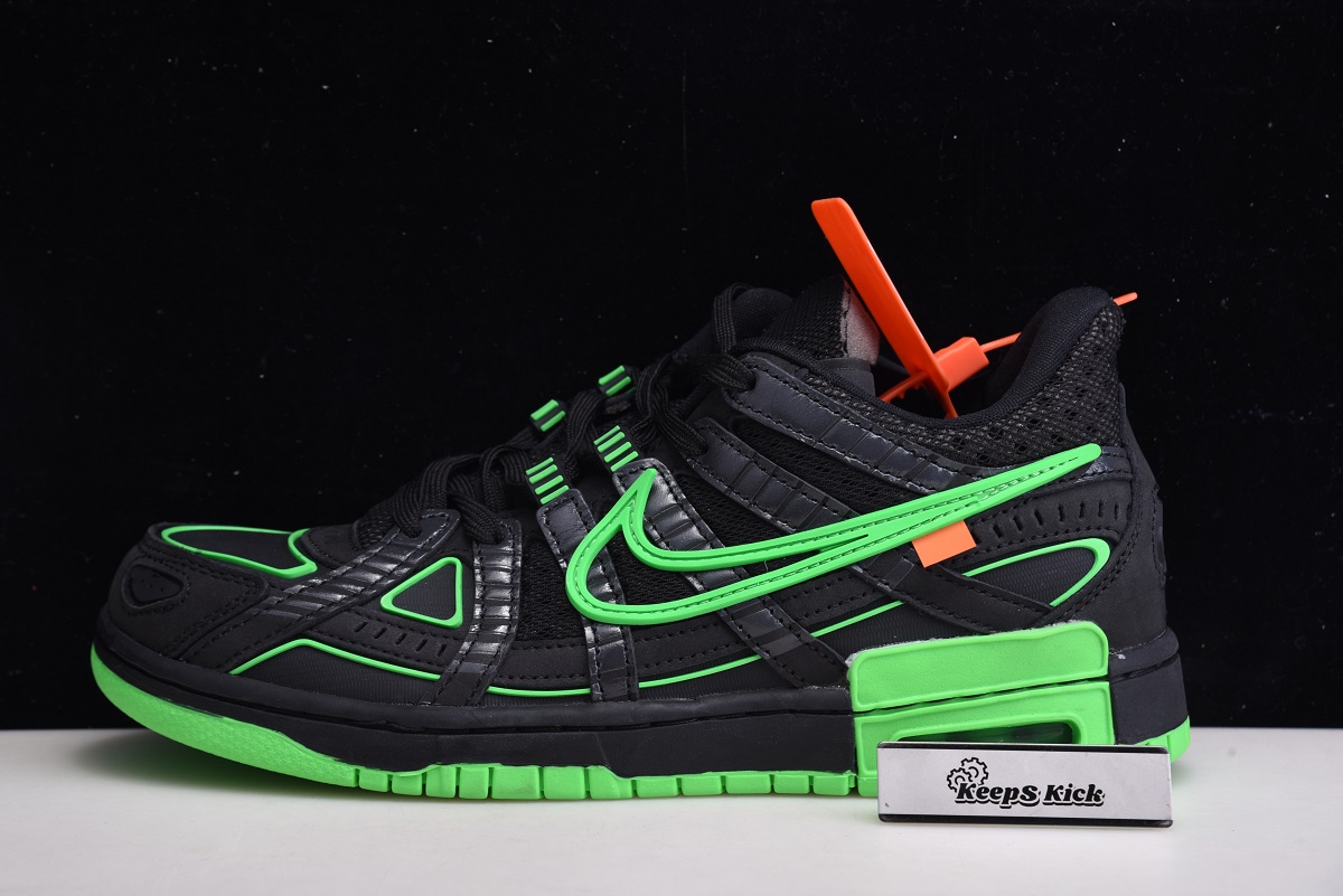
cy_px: 448
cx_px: 672
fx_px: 4478
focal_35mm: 120
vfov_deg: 11.4
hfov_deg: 17.1
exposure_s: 1/160
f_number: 11
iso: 100
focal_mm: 120
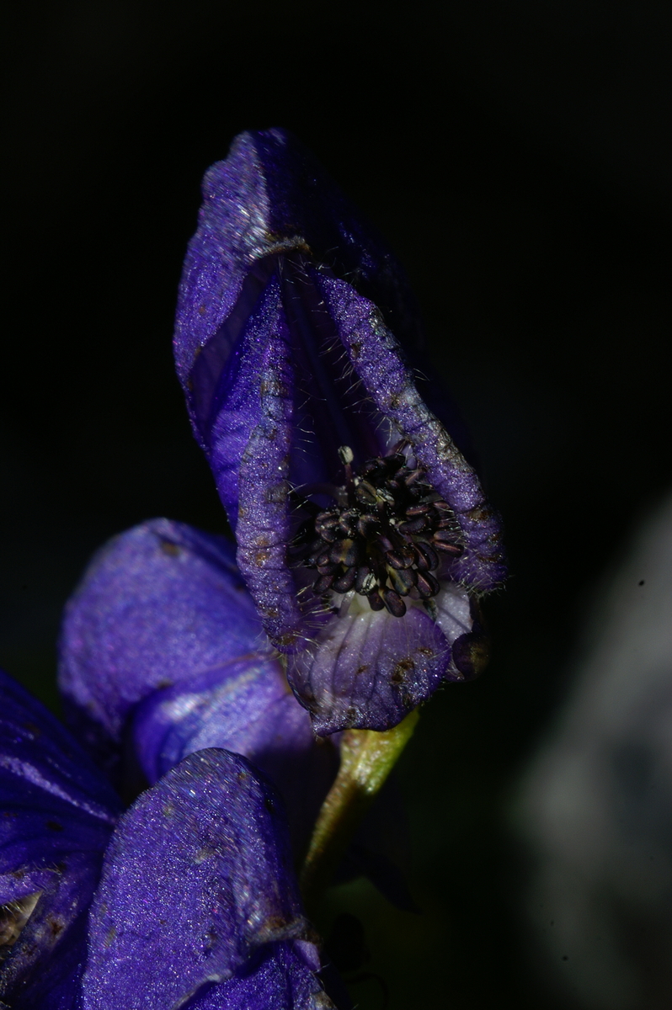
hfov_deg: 11.4
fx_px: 3366
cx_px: 336
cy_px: 505
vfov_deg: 17.1
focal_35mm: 120
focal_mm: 80
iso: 100
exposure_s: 1/125
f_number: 29
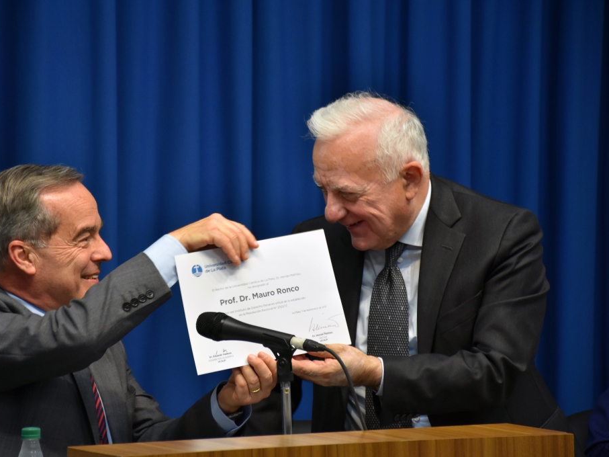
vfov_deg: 7.9
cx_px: 271
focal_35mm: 189
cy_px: 229
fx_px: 3325
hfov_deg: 10.5
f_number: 5.6
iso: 900
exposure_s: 1/60
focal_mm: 116
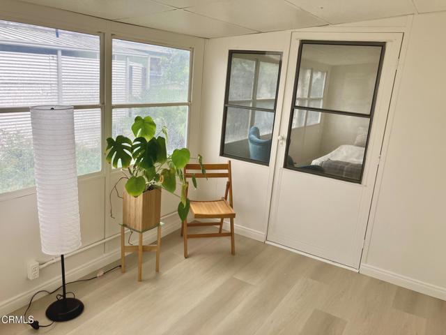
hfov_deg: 63.4
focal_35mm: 28
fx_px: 361
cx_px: 223
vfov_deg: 49.7
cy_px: 168
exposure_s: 1/121
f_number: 1.8
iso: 50
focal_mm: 3.99
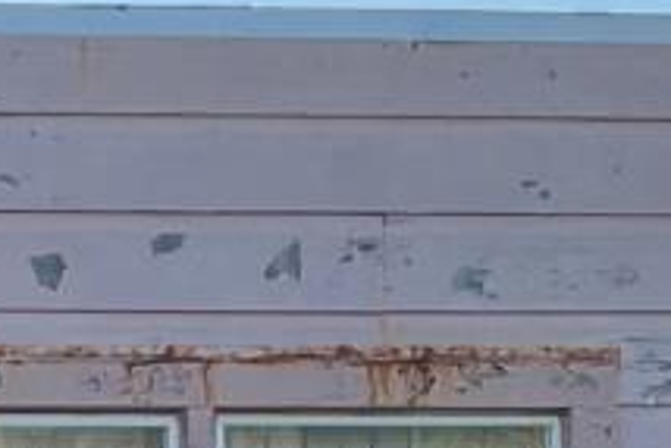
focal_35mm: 211
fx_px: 3935
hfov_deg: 9.7
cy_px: 1054
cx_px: 0
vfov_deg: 6.2
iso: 16
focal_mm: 3
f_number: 1.8
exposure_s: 1/580
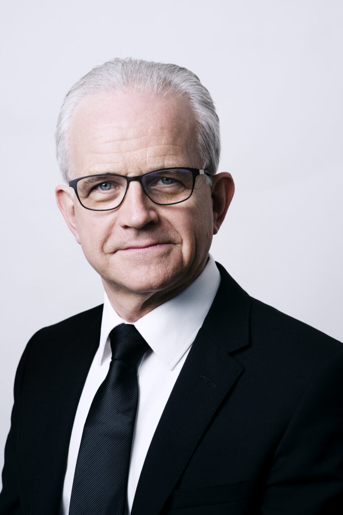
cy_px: 258
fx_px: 1214
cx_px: 172
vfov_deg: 23.9
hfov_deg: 16.1
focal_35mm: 85
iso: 100
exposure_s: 1/100
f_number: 7.1
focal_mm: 85
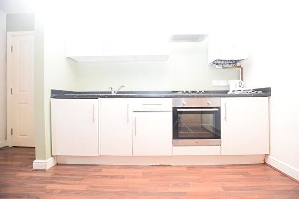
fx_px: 125
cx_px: 150
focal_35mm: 15
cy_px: 100
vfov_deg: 77.3
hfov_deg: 100.4
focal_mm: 10
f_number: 3.5
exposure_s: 1/60
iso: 1600
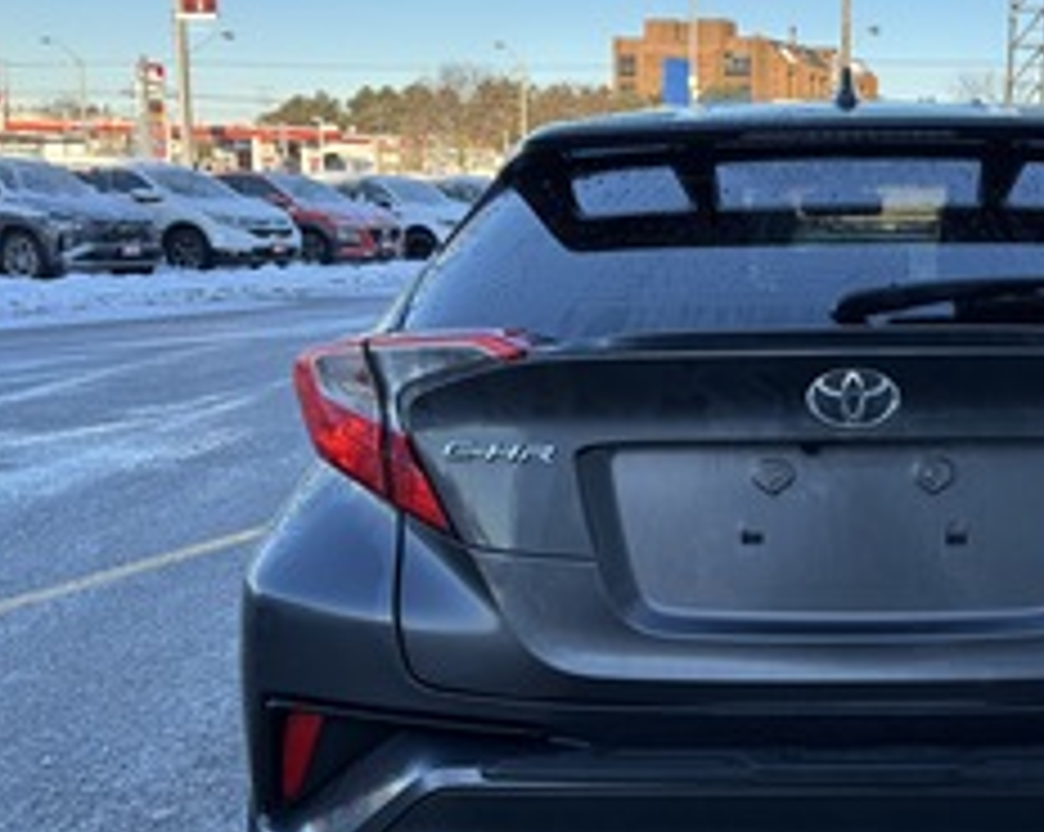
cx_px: 814
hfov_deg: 39.0
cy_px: 461
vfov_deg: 32.7
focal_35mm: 46
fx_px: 1420
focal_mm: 5.96
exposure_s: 1/726
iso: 50
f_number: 1.6
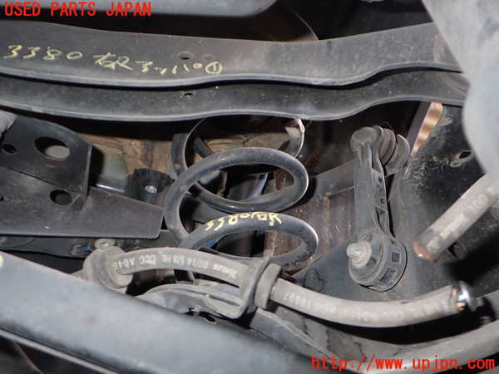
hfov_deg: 60.0
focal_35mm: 30
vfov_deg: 46.8
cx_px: 250
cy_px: 187
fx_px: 432
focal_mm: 5.4
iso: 200
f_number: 2.3
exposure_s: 1/30
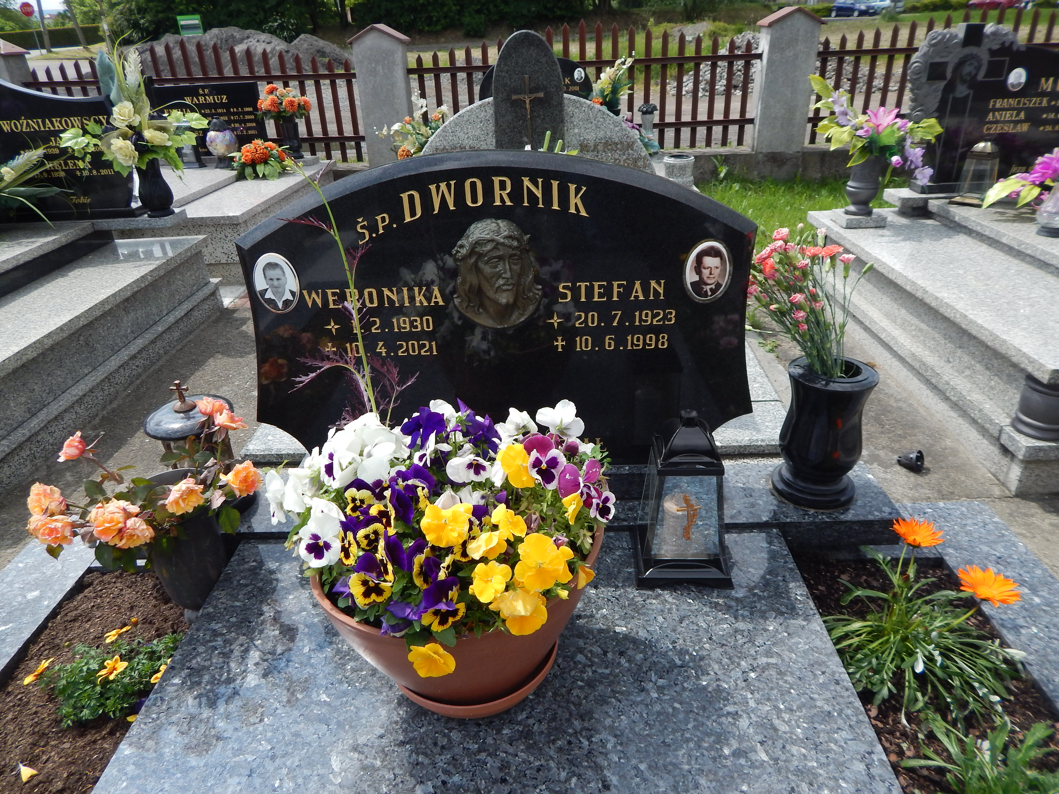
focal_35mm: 23
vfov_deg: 58.9
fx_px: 704
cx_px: 530
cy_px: 397
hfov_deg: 73.9
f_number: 6
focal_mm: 4
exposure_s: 1/400
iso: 125
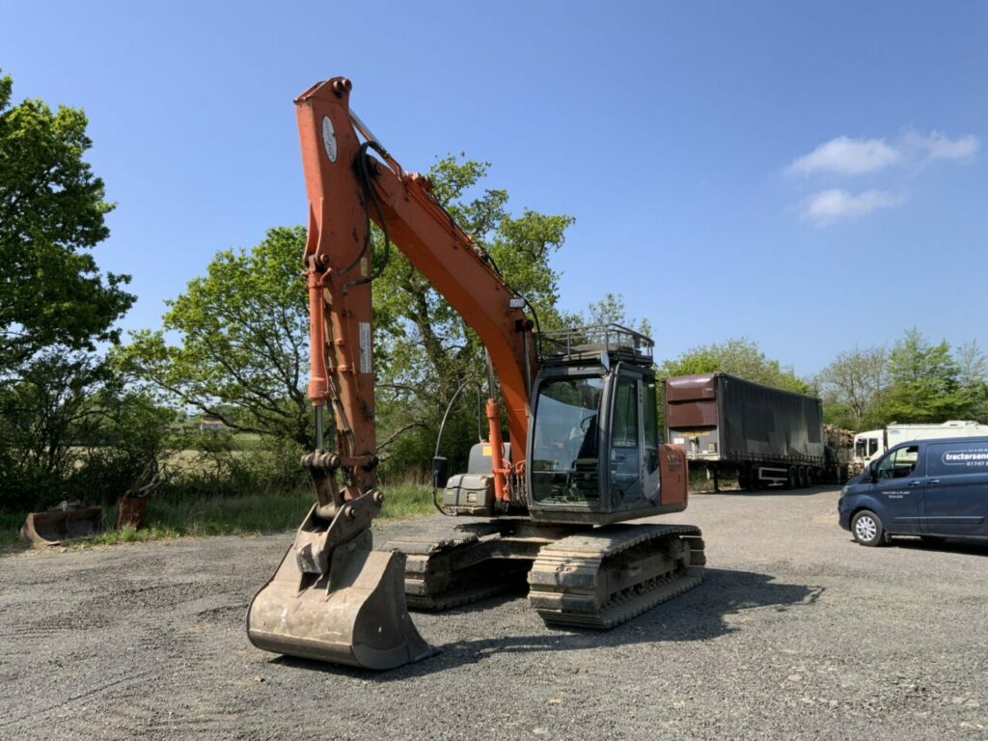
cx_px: 494
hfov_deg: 61.7
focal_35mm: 29
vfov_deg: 48.2
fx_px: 828
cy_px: 370
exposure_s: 1/1311
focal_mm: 3
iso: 16
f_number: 1.8
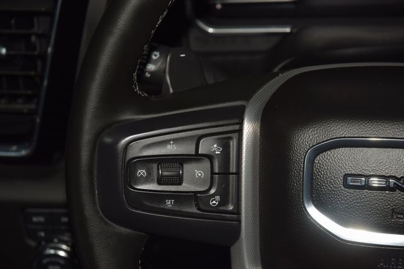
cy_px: 134
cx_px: 202
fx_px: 1179
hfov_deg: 19.5
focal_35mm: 105
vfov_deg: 13.0
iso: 100
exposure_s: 1/125
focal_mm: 70
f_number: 8
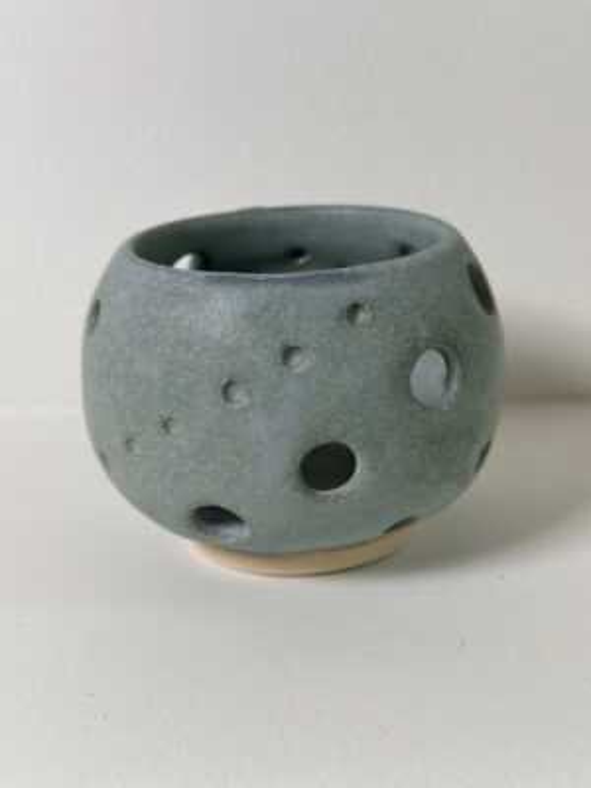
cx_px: 296
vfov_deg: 39.7
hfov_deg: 30.3
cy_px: 394
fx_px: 1093
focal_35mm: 48
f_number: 1.78
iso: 80
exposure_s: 1/121
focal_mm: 6.86
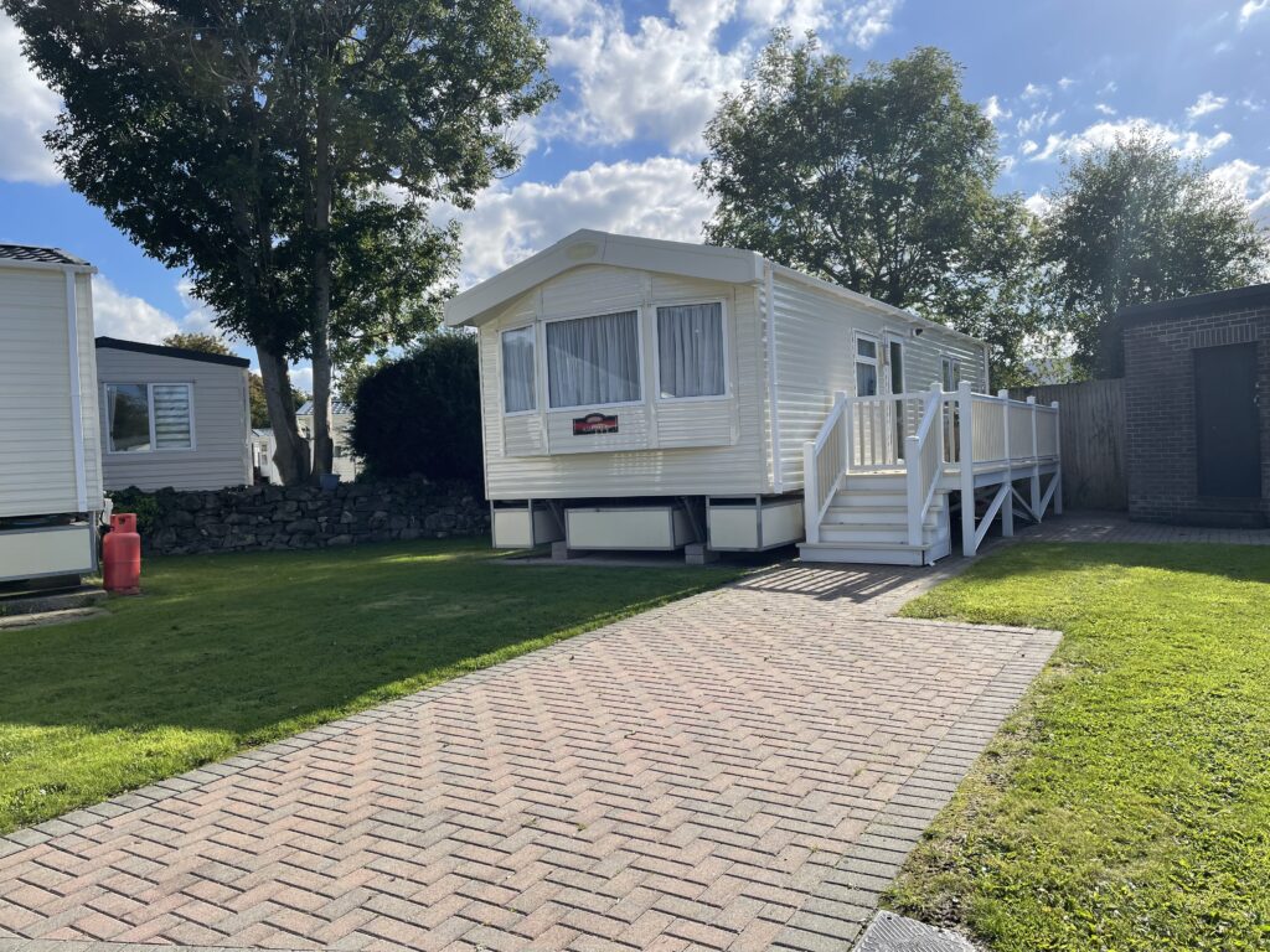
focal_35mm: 26
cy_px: 476
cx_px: 635
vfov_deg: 53.1
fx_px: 954
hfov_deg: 67.3
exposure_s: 1/3040
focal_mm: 4.2
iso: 32
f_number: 1.6
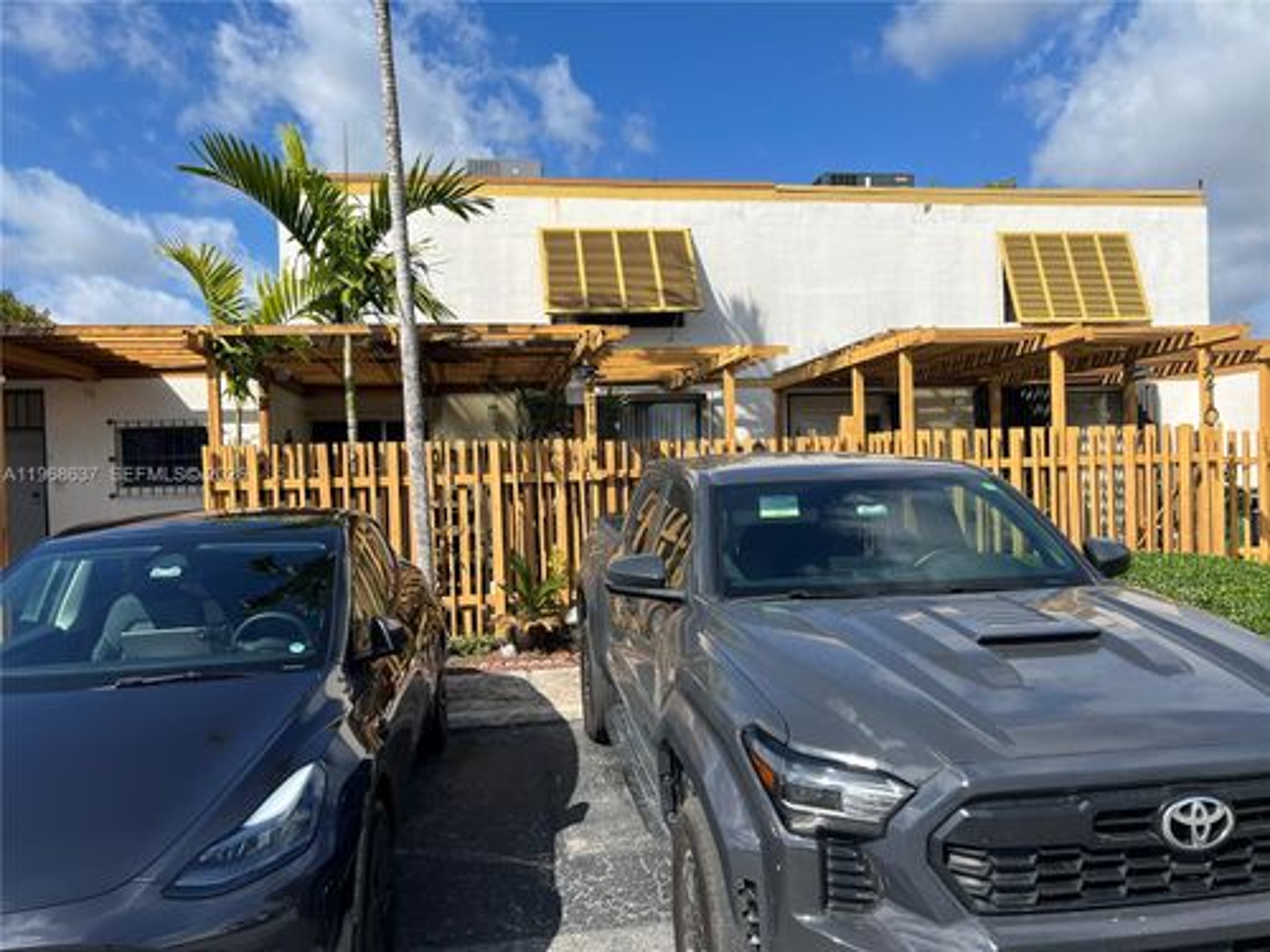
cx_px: 635
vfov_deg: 53.1
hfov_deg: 67.3
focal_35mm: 26
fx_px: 954
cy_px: 476
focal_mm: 5.7
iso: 50
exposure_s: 1/4115
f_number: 1.5
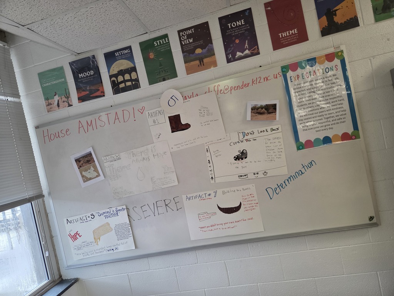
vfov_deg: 58.9
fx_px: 262
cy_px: 148
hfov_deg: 73.9
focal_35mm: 23
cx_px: 197
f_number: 1.8
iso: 320
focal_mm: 5.4
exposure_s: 1/120
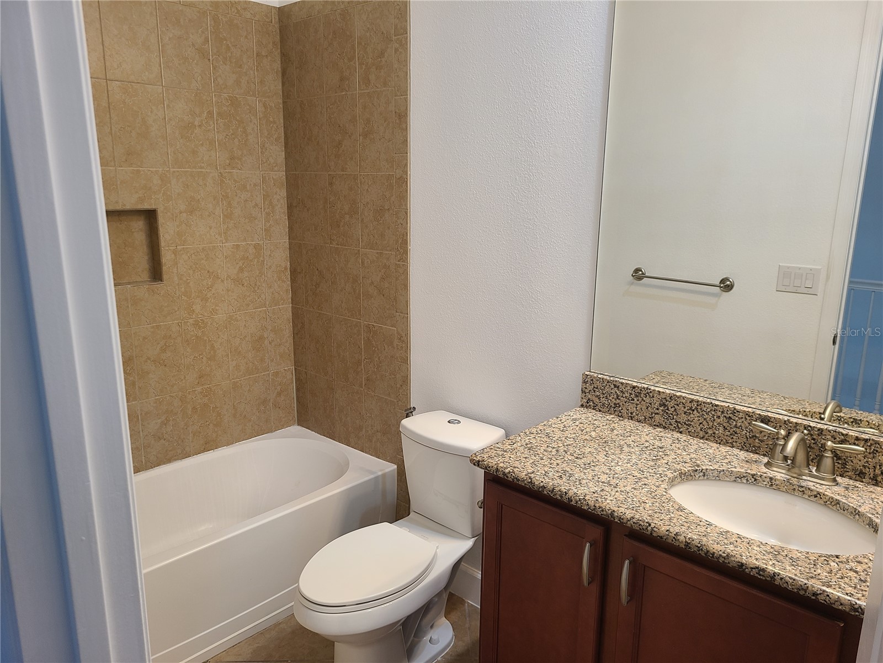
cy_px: 332
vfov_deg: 53.1
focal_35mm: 26
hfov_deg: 67.3
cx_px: 442
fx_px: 663
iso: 64
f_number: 1.8
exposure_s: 1/60
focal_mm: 5.4
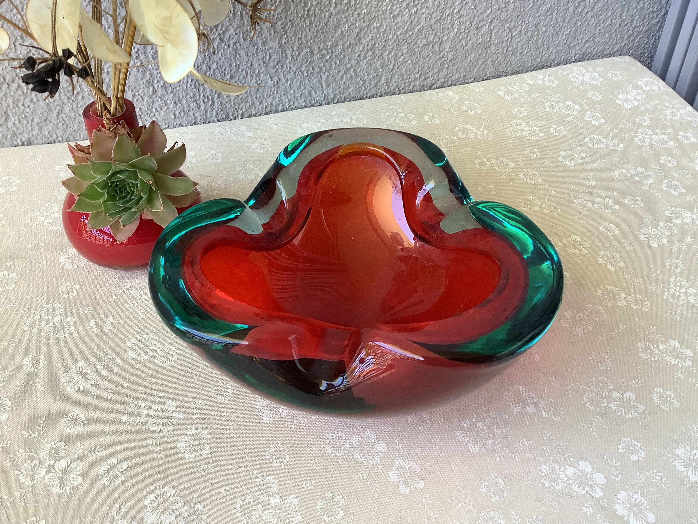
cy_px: 262
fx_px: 625
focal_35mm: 31
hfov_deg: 58.4
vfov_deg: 45.4
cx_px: 349
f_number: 2.4
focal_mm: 3.3
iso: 80
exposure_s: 1/60
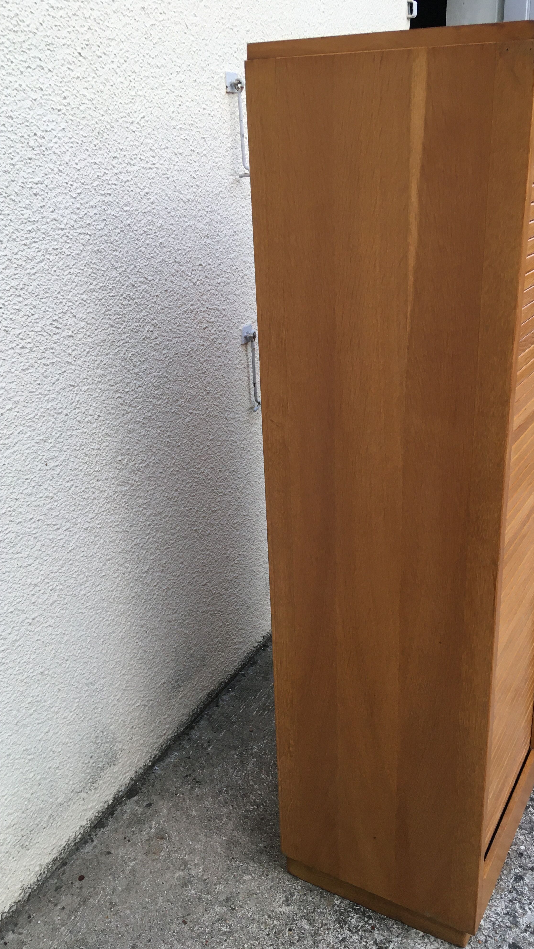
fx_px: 806
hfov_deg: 36.5
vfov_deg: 61.0
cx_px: 323
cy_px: 473
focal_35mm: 32
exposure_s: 1/33
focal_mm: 4.15
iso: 32
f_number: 2.2
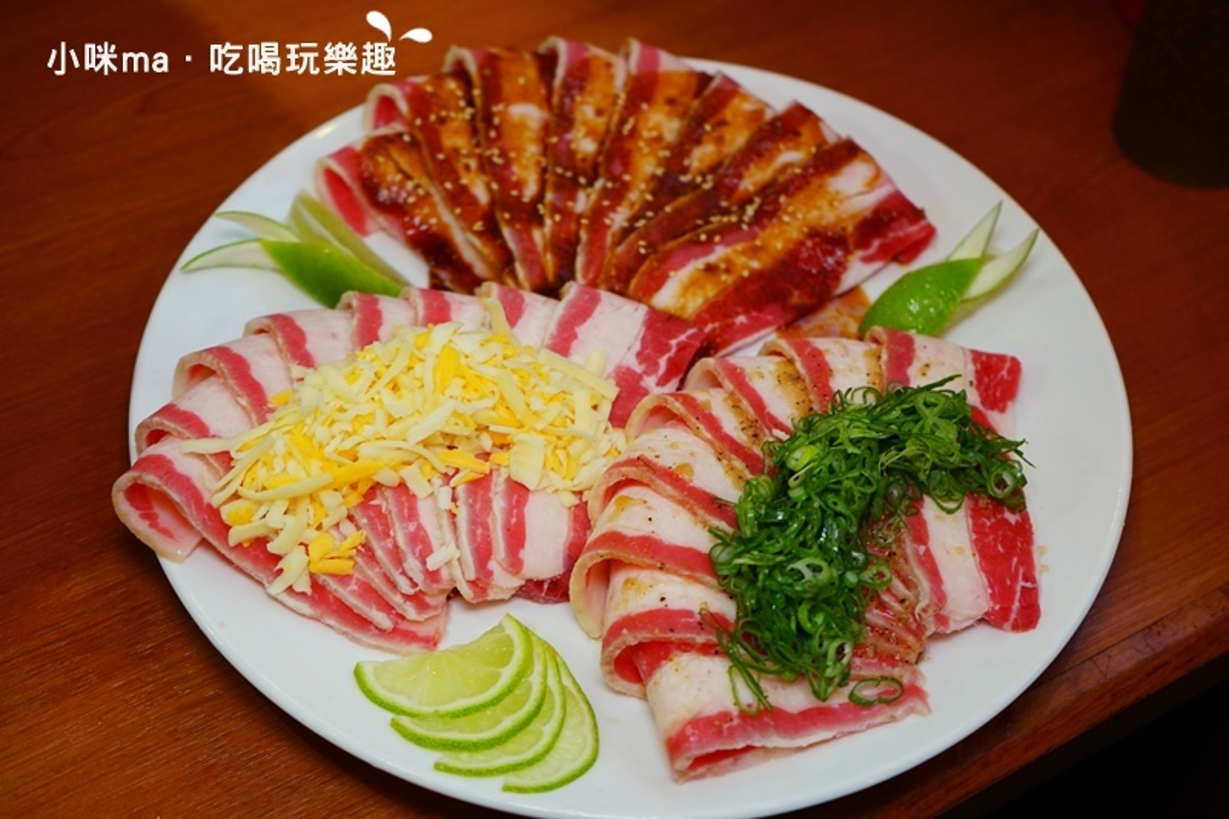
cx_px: 614
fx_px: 1433
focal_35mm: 42
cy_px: 410
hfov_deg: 46.4
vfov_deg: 31.9
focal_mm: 42
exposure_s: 1/60
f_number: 4.5
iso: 800
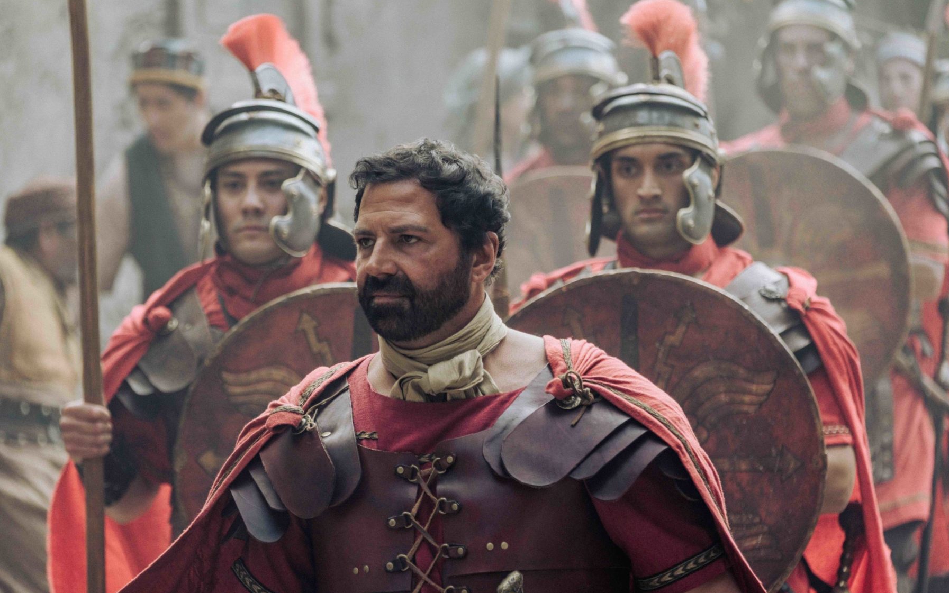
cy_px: 299
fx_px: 4578
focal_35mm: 177
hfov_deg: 11.8
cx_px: 476
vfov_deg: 7.4
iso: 640
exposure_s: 1/750
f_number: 2.8
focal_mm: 115
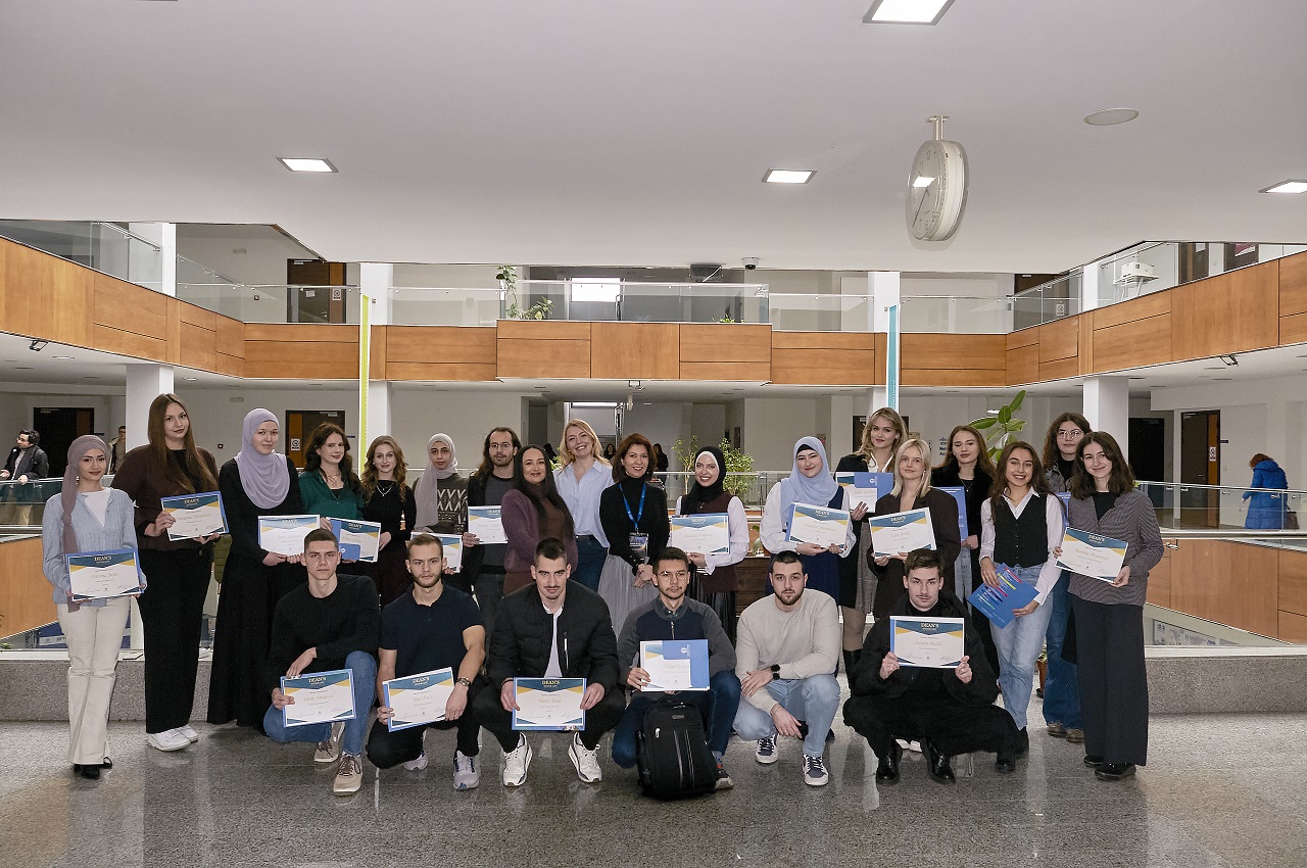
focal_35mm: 27
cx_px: 654
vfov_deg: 47.8
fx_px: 979
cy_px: 434
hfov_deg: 67.4
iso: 800
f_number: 5
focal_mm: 18
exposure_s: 1/80
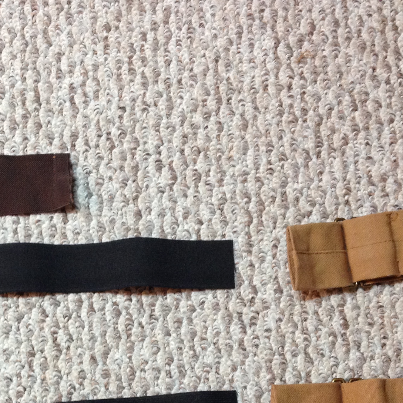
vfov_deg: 22.4
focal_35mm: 76
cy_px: 341
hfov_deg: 22.3
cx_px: 52
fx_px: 1001
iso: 160
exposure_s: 1/20
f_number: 2.4
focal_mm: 4.28
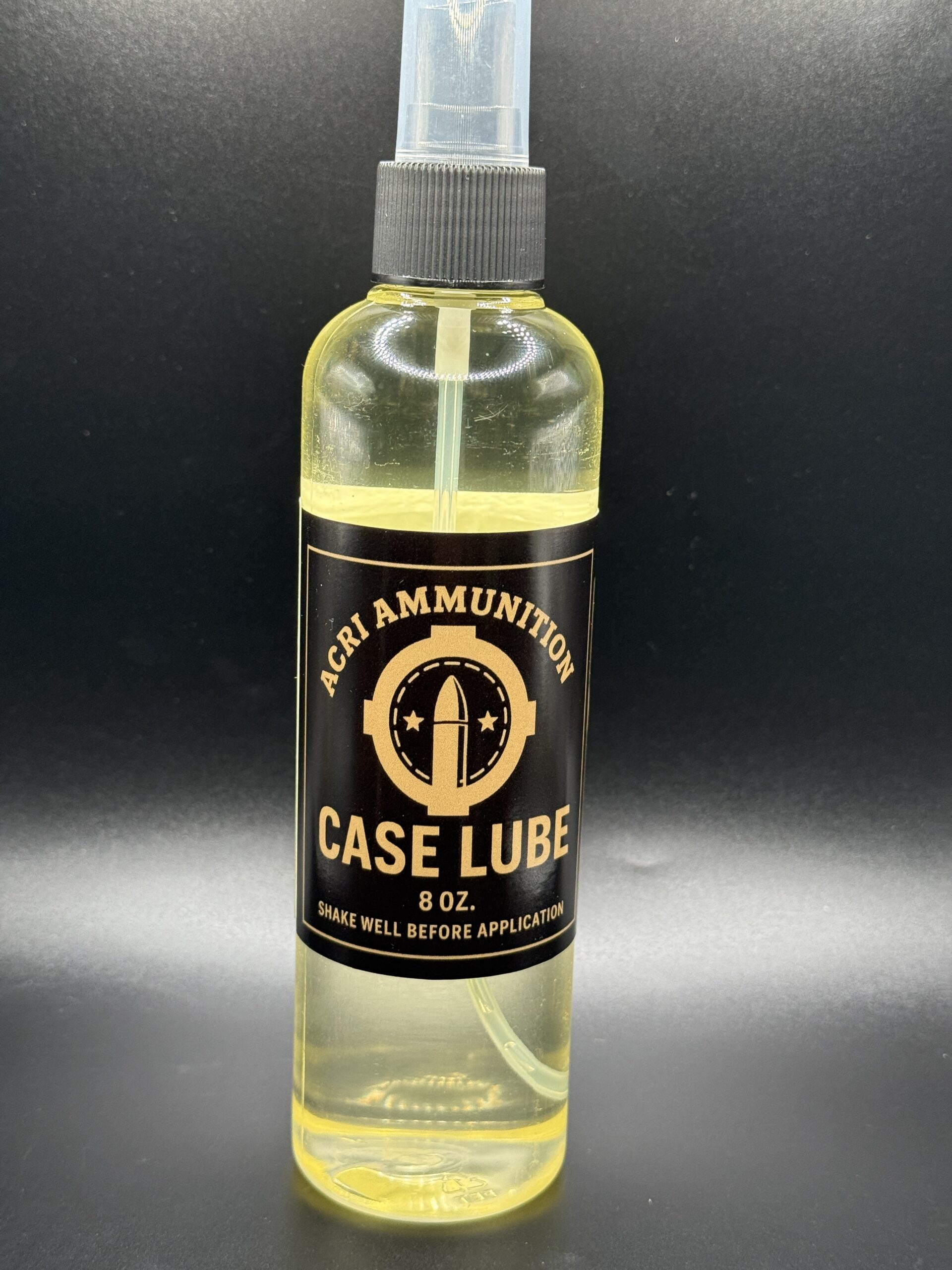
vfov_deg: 39.7
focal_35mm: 48
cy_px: 635
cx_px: 476
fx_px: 1760
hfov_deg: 30.3
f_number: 1.78
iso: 200
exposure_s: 1/120
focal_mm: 6.76
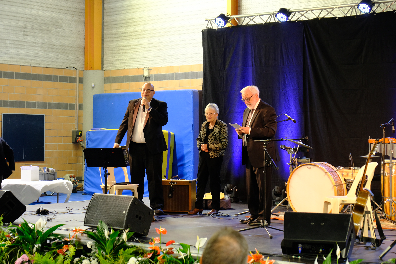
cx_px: 198
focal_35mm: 74
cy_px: 132
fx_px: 814
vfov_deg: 18.4
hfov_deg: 27.3
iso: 800
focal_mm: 49.4
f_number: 4.7
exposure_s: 1/28
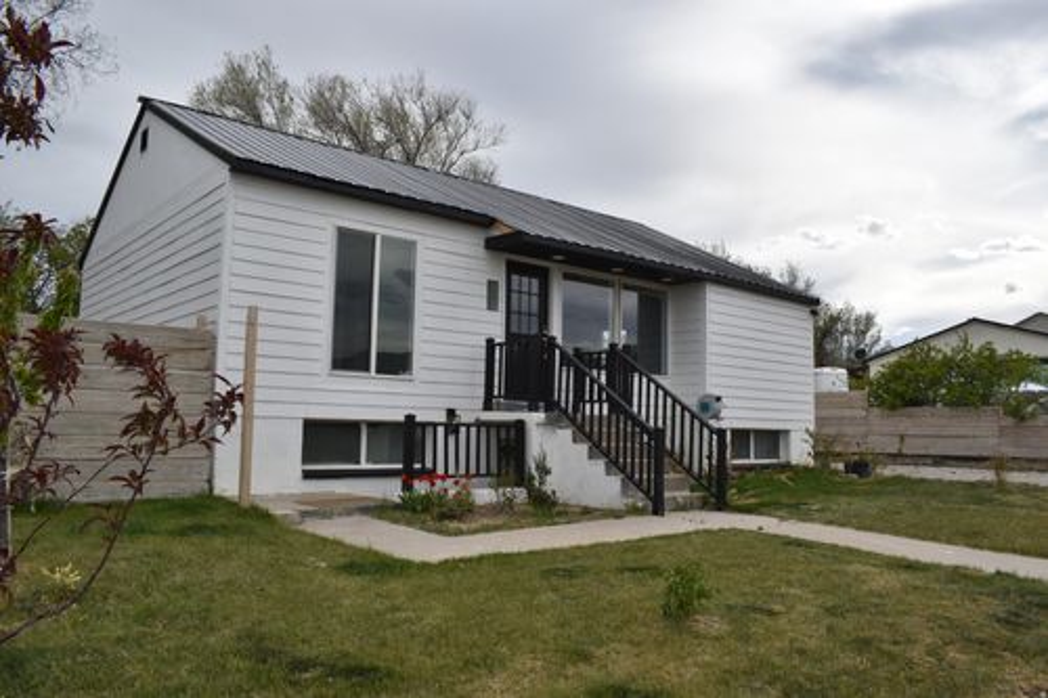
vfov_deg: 47.9
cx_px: 524
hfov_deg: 67.4
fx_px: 786
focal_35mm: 27
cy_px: 349
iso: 100
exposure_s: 1/200
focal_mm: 18
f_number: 13
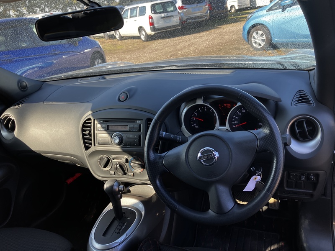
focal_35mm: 28
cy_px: 126
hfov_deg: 63.4
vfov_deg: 49.7
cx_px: 168
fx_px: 271
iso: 25
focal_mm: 3.99
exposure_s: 1/210
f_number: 1.8
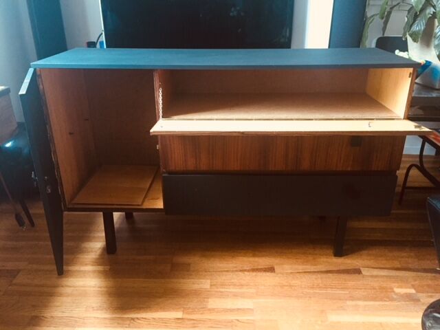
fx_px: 369
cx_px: 220
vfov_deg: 48.2
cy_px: 165
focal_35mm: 29
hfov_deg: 61.7
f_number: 2.2
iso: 250
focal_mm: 4.15
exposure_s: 1/33
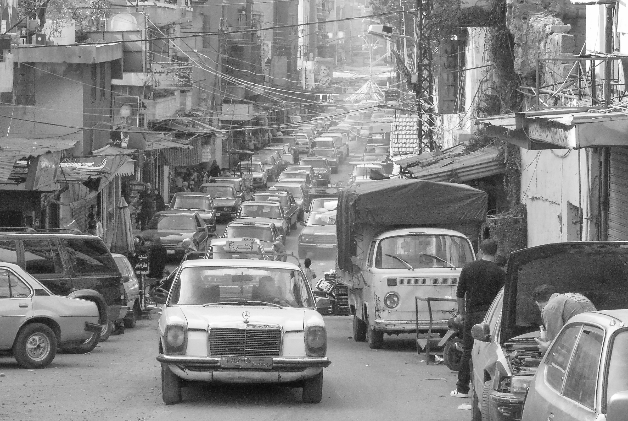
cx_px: 314
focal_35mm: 82
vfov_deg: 16.6
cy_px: 210
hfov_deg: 24.6
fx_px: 1441
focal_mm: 55
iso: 800
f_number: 20
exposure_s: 1/100
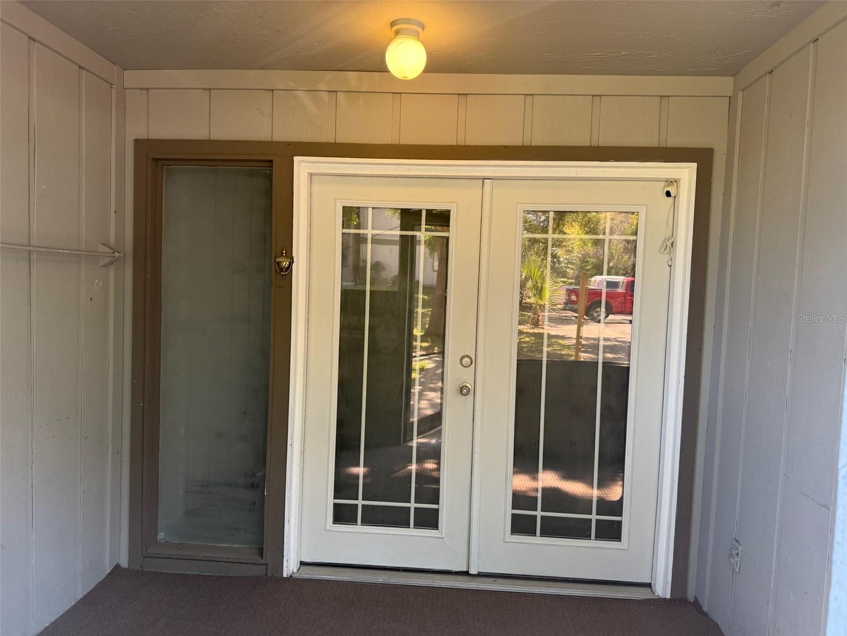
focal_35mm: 24
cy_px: 318
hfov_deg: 71.6
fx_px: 587
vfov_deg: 56.8
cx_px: 424
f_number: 1.78
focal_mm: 6.76
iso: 125
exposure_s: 1/121
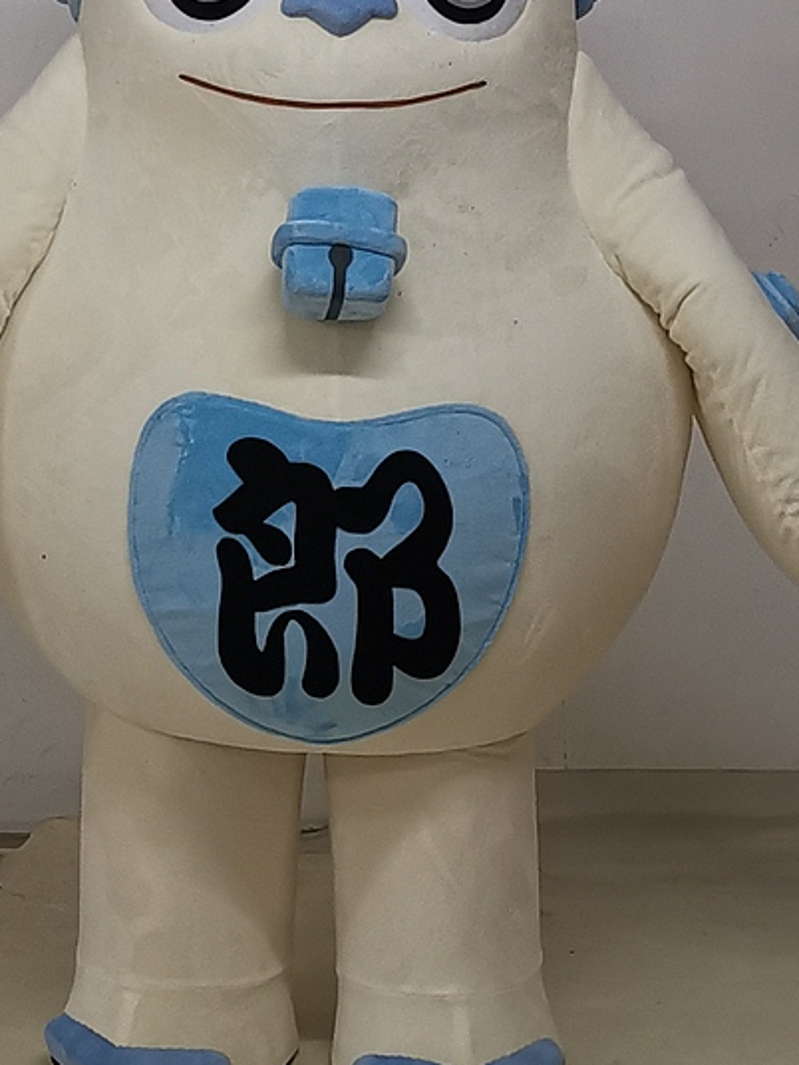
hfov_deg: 17.2
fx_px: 2647
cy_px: 57
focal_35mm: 86
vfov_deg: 22.1
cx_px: 326
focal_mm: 5.58
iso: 500
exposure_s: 1/50
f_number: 1.8
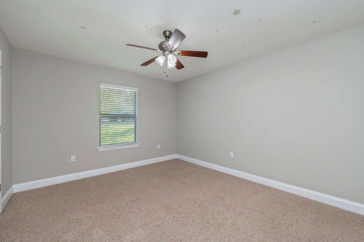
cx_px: 182
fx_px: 141
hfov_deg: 104.3
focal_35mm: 14
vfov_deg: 81.1
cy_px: 121
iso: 320
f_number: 9
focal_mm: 14
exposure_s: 1/20
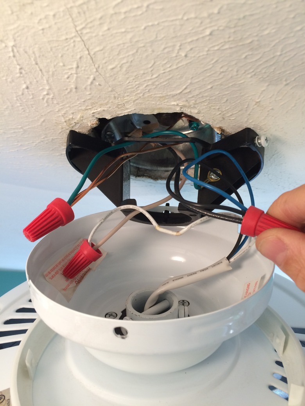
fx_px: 341
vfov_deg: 61.7
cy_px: 203
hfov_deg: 48.2
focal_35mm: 29
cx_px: 152
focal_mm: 4.15
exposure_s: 1/30
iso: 80
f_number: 2.2
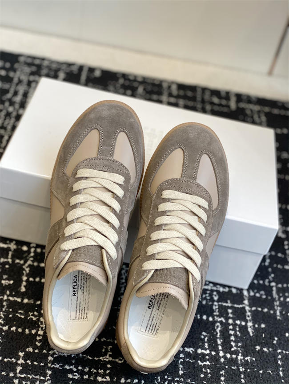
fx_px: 579
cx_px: 144
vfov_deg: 36.8
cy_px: 192
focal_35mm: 52
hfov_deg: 28.0
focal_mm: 6
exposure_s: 1/122
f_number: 2
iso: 64
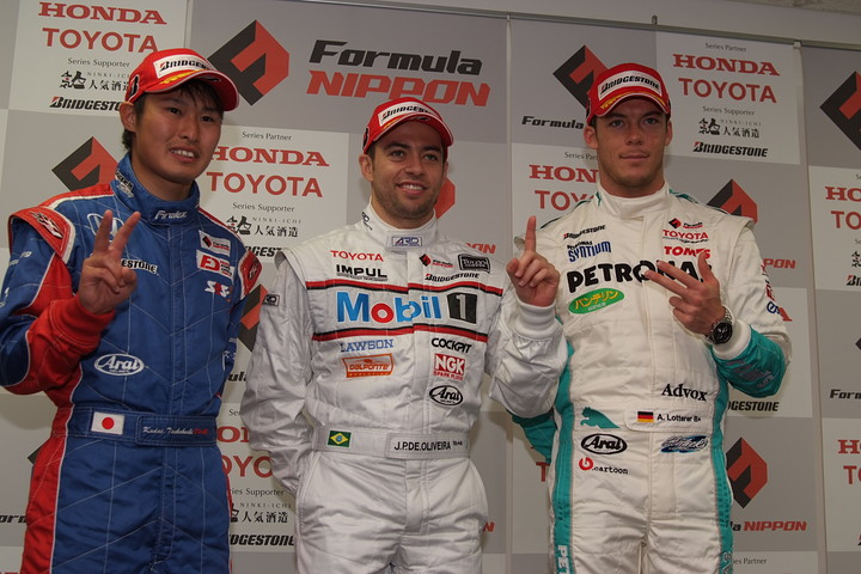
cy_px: 287
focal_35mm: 93
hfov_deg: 21.9
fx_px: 2224
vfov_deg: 14.7
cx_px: 430
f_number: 4
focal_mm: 62
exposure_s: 1/60
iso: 100
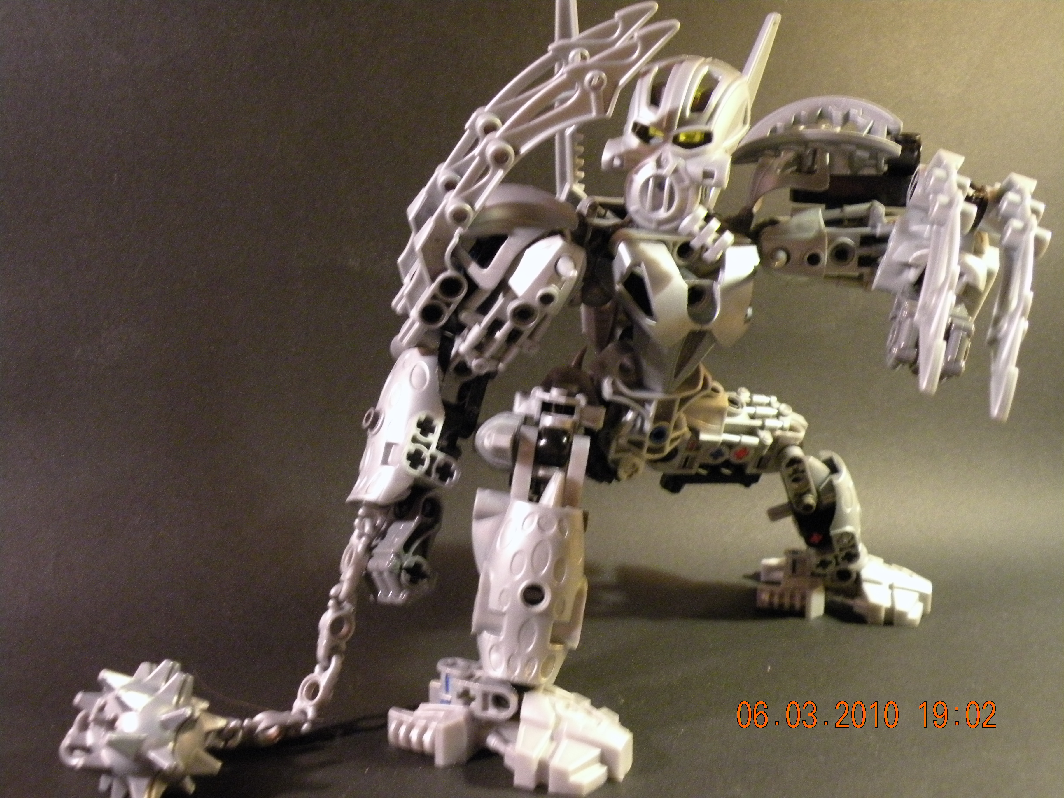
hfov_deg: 55.4
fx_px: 1014
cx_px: 532
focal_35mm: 33
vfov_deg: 42.9
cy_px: 399
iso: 400
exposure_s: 1/8.3
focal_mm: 5.8
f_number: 3.2
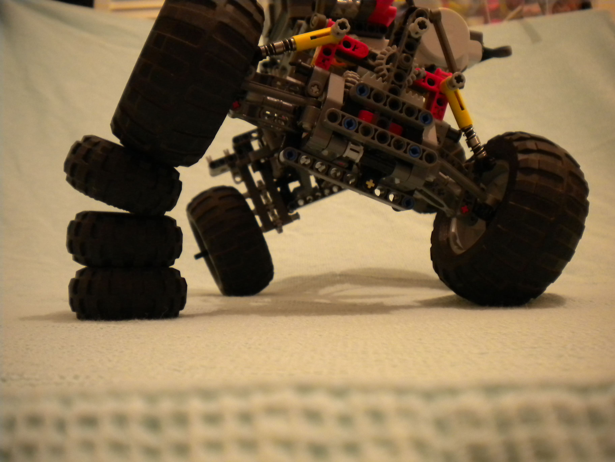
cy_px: 231
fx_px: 622
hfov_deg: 52.6
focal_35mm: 35
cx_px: 308
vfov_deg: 40.7
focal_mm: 6.3
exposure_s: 1/11.6
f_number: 3.1
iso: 400
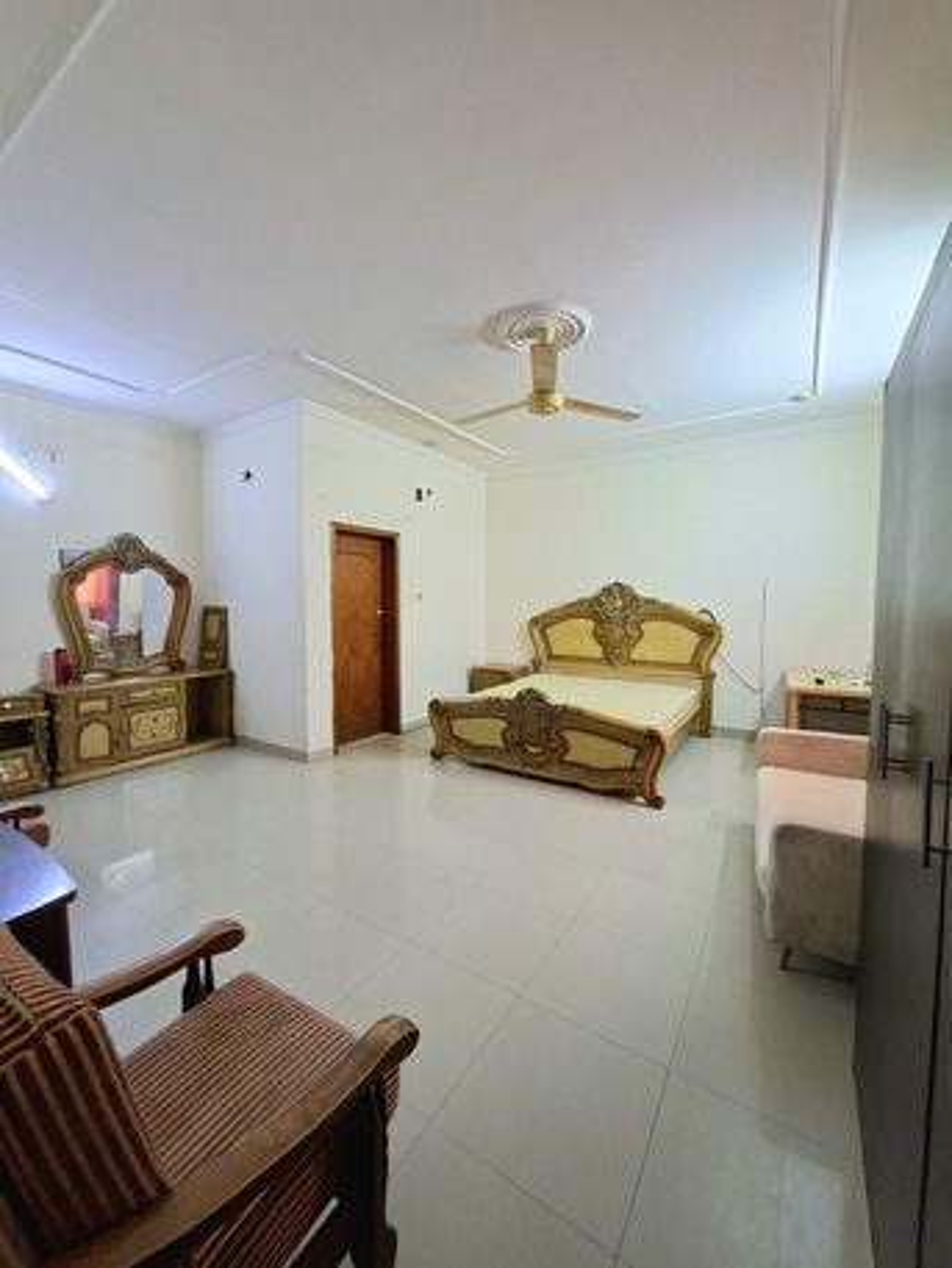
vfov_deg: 106.2
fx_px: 476
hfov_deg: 89.9
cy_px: 634
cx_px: 476
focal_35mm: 13
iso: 160
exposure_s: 1/40
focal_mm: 1.74
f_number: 2.2
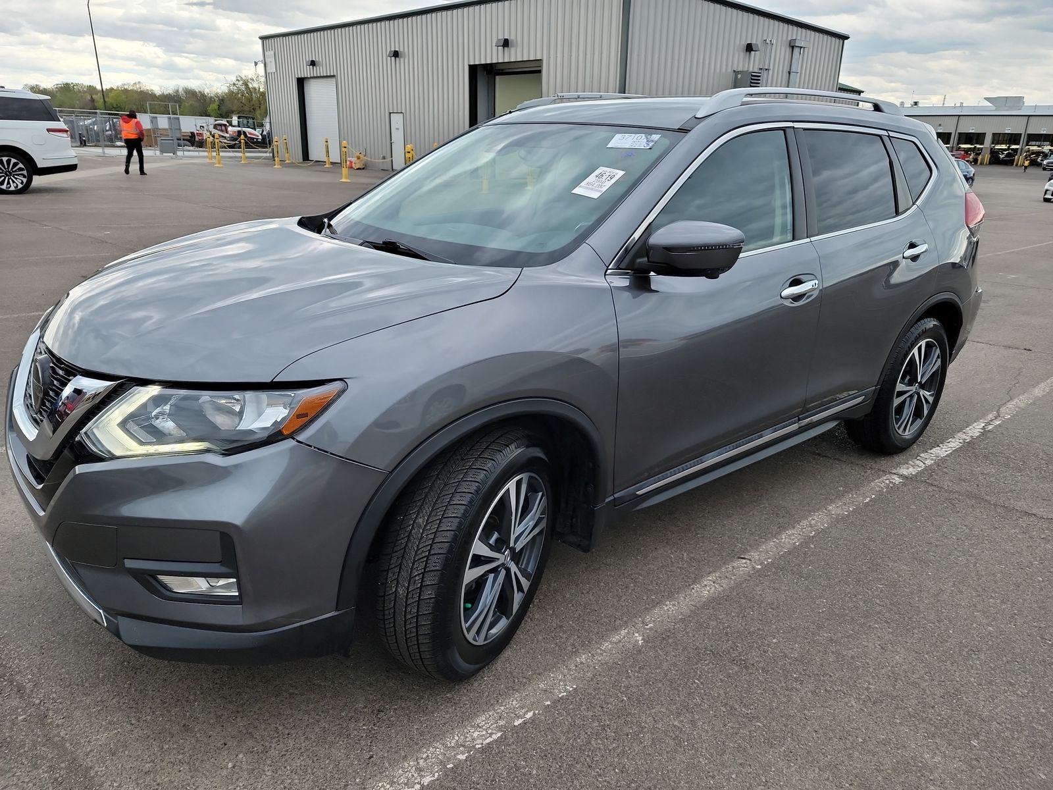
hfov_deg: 71.6
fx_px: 730
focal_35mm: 24
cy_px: 395
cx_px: 526
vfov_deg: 56.8
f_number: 1.8
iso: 50
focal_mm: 6.7
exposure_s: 1/125
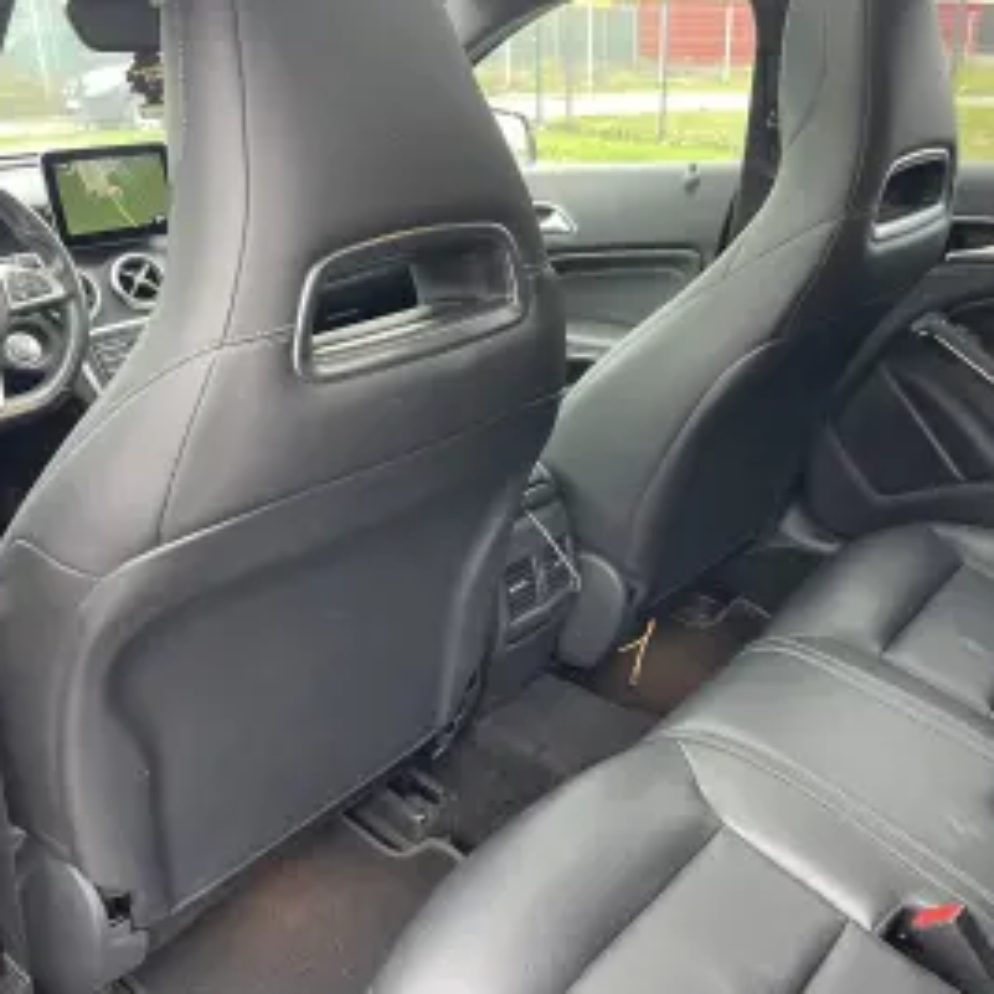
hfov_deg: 52.2
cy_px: 499
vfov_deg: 52.5
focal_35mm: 31
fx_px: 1007
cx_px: 596
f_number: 1.6
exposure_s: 1/60
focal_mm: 4.2
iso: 160
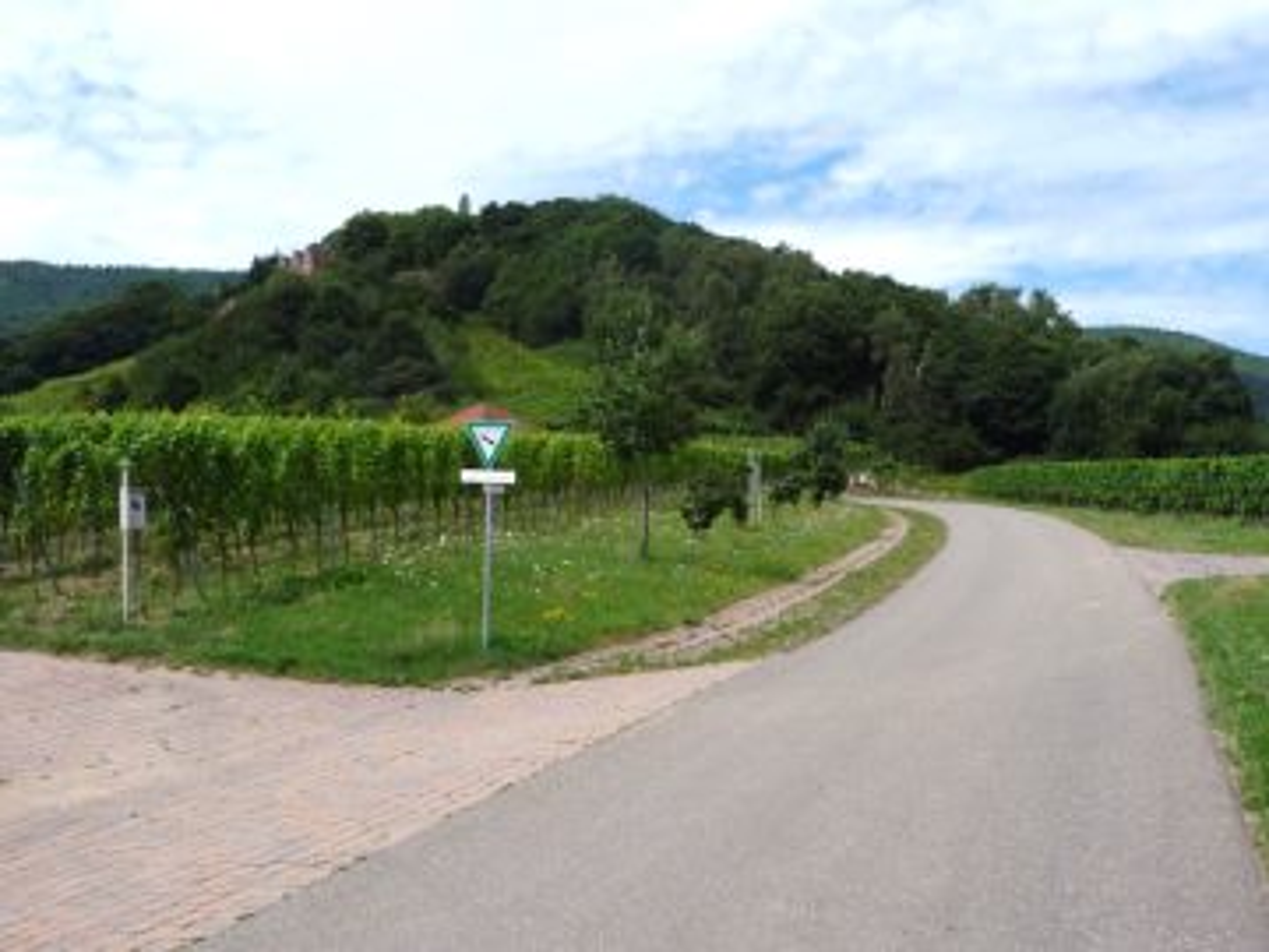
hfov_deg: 51.4
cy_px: 476
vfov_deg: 39.7
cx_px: 634
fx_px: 1320
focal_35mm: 36
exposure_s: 1/1300
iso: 100
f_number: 3.3
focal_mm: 4.7
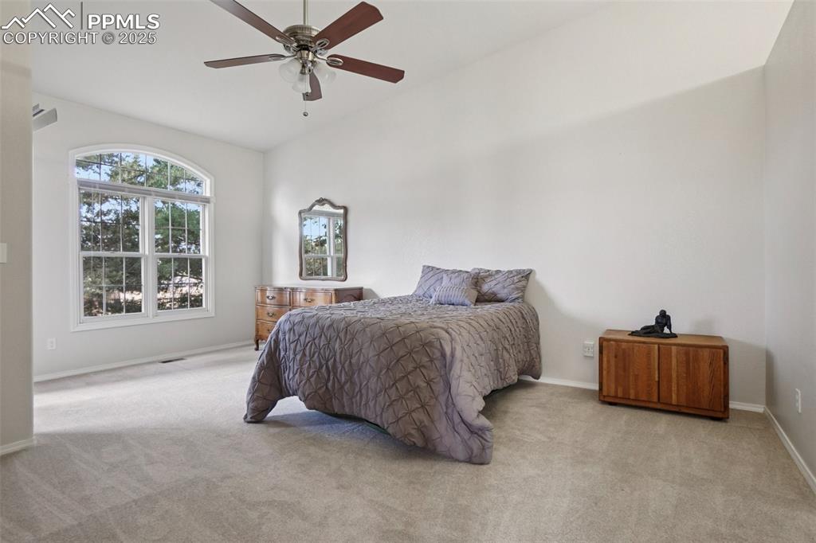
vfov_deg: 67.3
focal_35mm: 18
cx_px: 408
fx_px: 408
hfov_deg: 90.0
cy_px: 272
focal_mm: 12
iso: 400
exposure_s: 1/6
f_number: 8
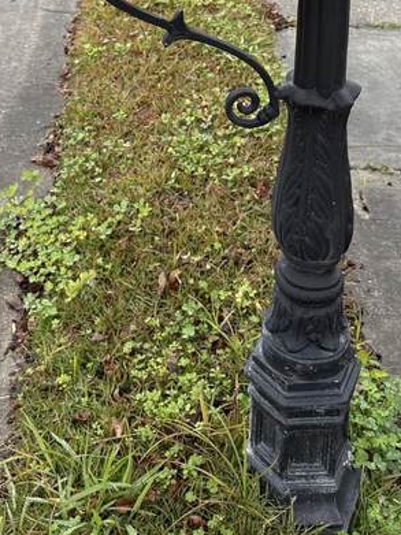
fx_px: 912
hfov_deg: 24.7
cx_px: 130
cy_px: -31
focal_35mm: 59
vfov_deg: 29.9
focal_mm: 6.76
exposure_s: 1/1091
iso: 80
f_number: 1.78
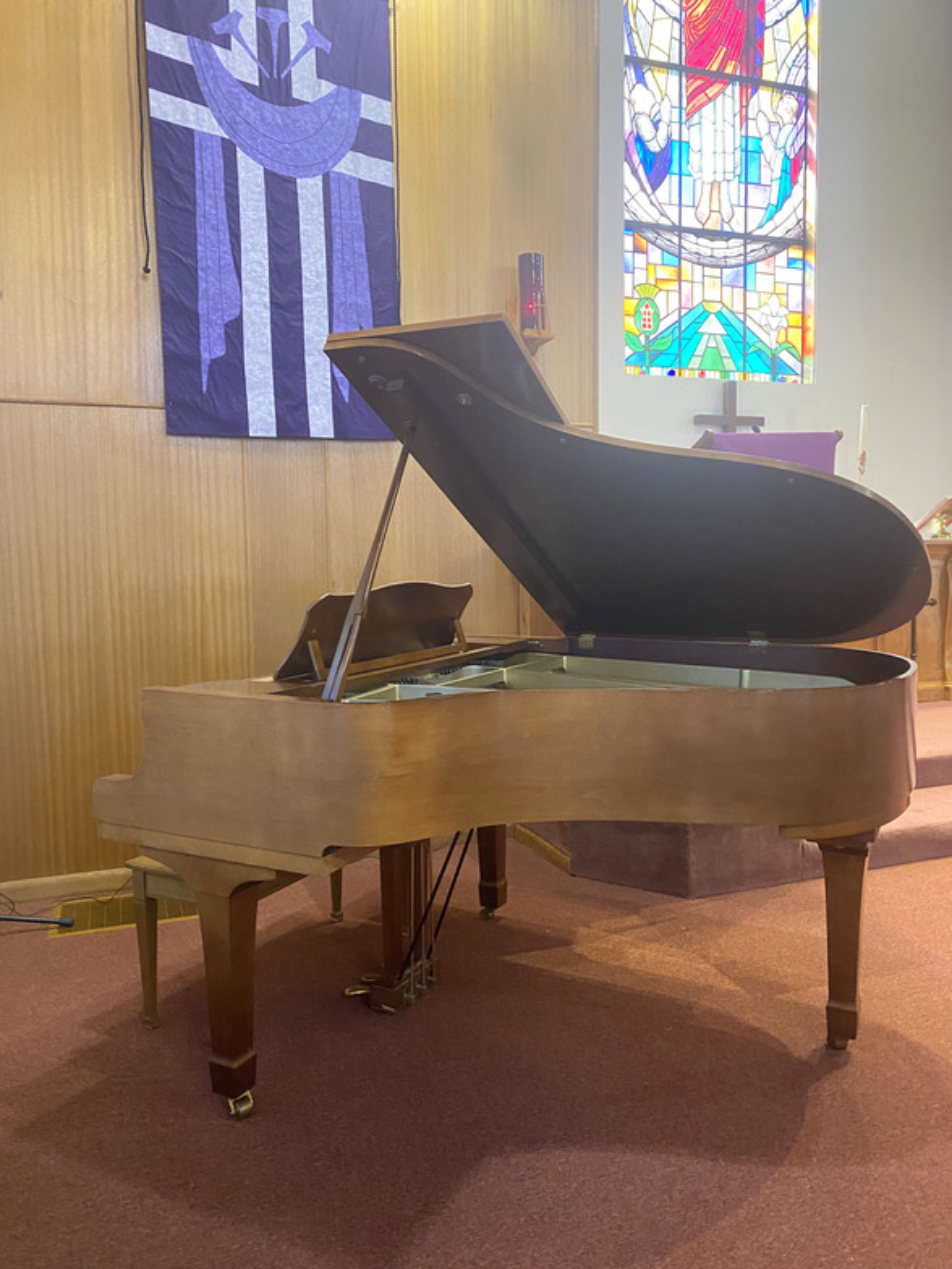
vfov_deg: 67.3
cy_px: 634
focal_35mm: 26
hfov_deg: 53.1
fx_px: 953
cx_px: 476
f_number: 1.8
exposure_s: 1/40
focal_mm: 4.25
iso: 400
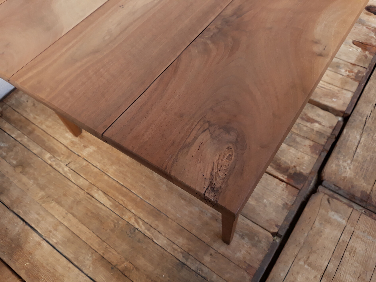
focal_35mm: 27
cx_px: 188
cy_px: 141
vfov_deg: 51.4
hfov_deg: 65.3
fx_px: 293
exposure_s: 1/145
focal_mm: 3.71
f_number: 1.7
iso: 40
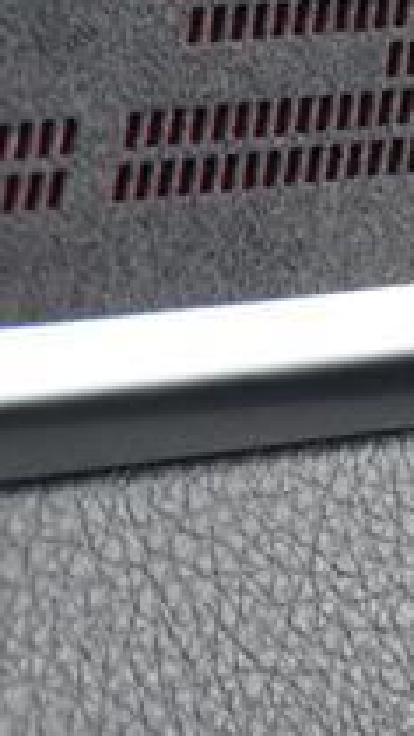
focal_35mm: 418
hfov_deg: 2.9
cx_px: 270
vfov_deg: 5.2
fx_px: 8164
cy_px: -61
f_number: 5
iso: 1100
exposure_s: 1/125
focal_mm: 70
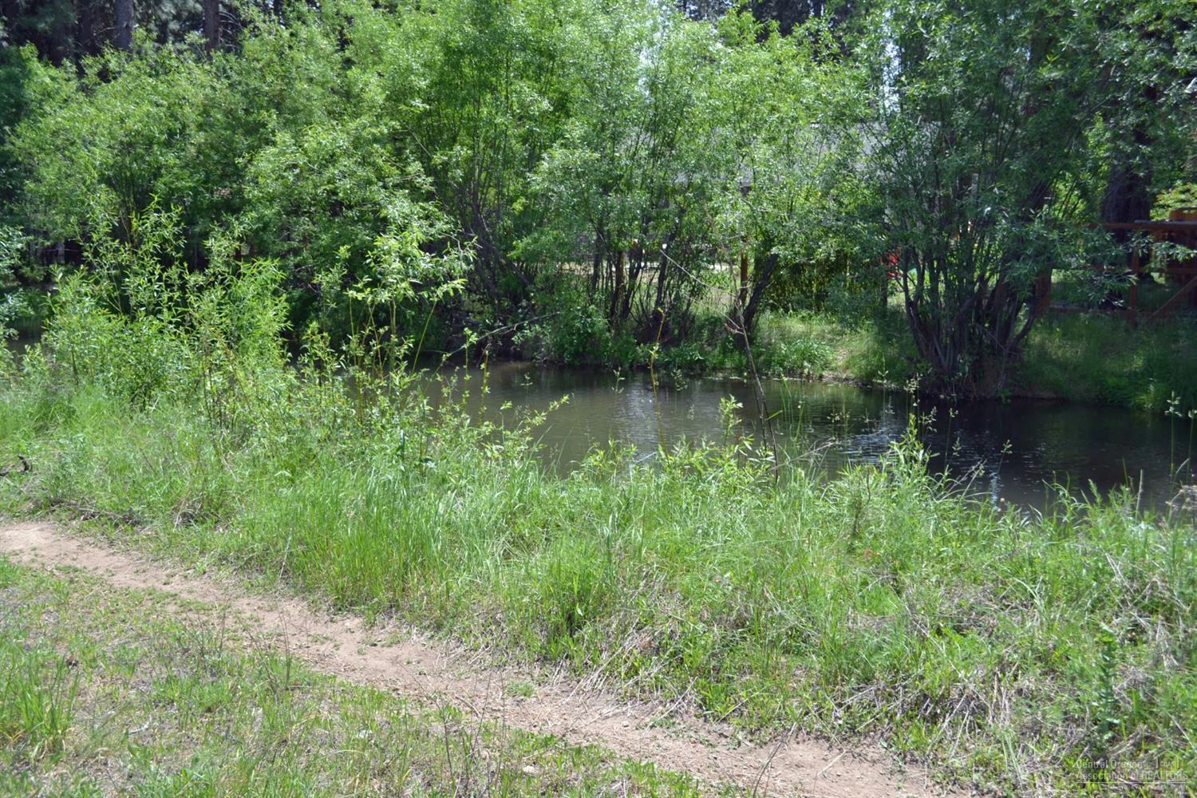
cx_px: 598
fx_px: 1097
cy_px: 399
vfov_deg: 40.0
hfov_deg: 57.2
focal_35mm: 33
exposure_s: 1/160
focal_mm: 22
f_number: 6.3
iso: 100
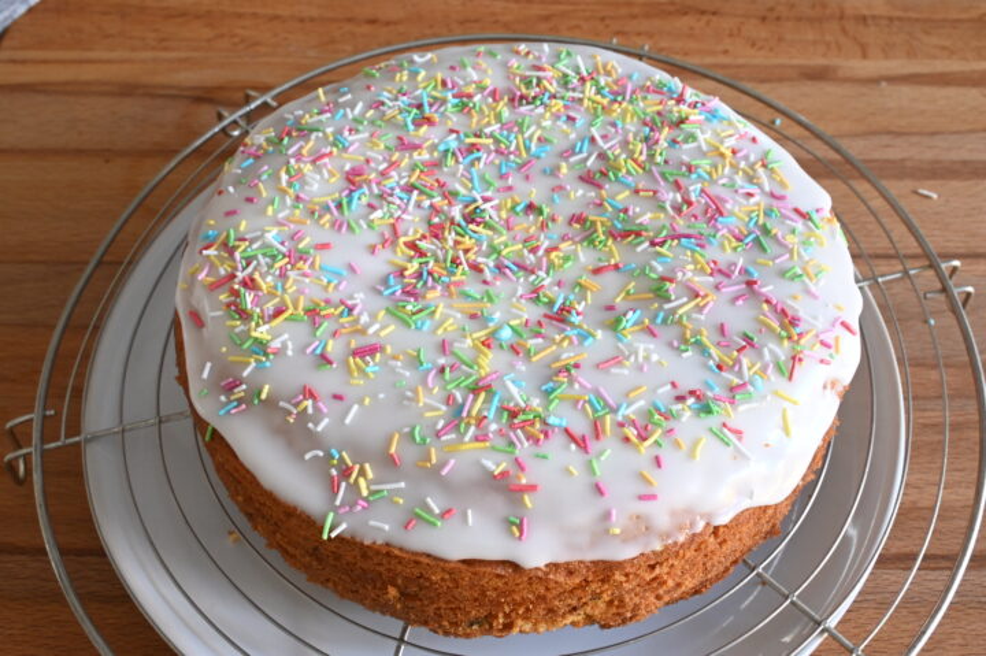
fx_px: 1122
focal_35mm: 41
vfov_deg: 32.6
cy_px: 328
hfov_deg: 47.4
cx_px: 493
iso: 800
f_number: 10
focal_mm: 27.5
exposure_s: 1/20
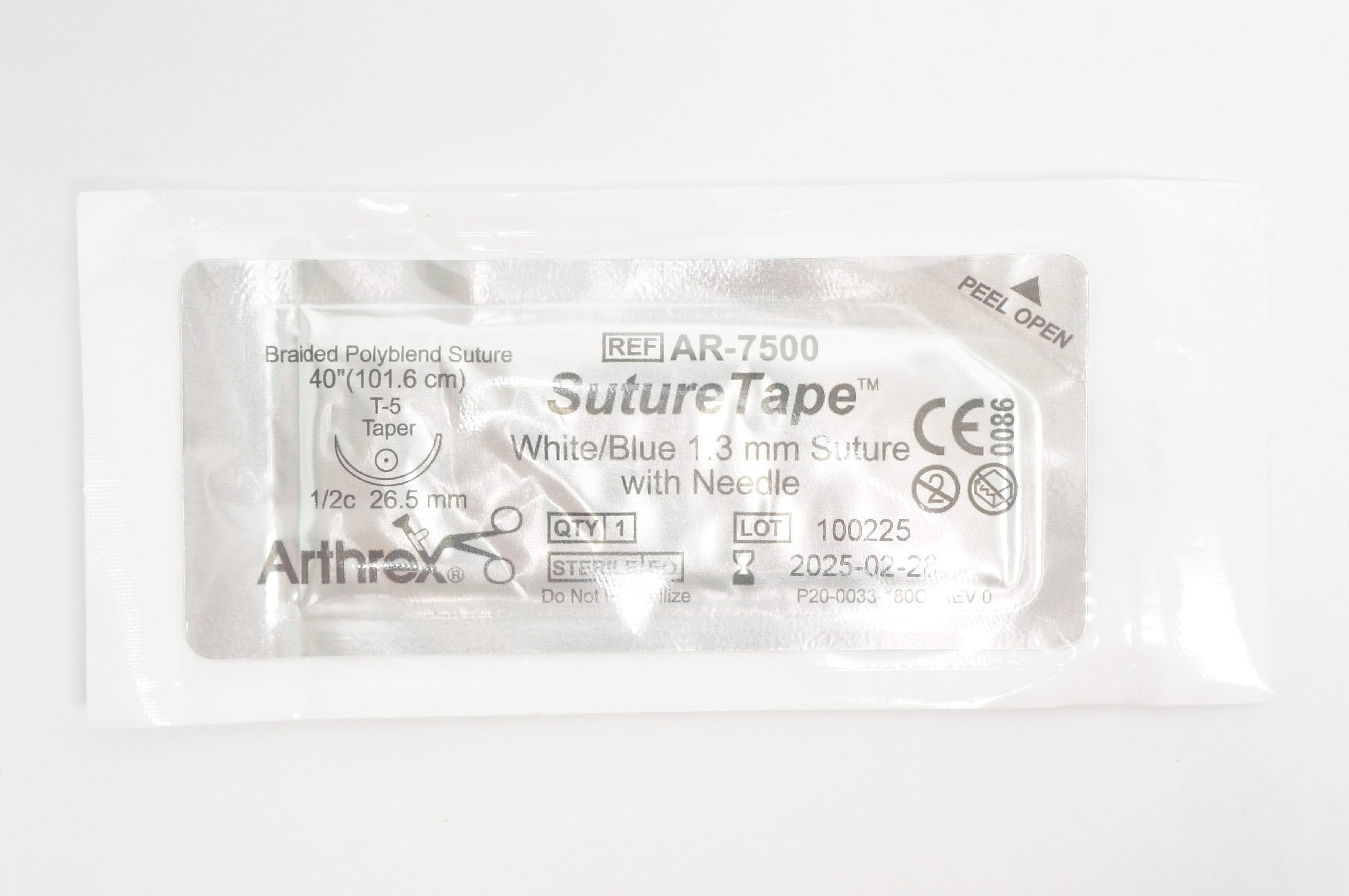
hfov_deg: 45.0
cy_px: 448
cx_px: 674
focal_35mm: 44
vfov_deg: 30.8
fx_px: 1628
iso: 400
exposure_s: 1/15
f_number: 8
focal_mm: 29
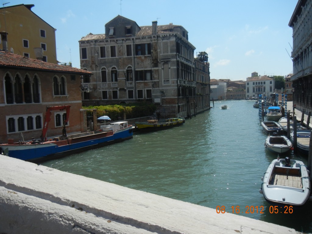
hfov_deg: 60.0
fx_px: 270
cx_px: 156
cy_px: 117
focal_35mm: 30
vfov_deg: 46.8
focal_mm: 5.4
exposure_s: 1/622
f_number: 7
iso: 160
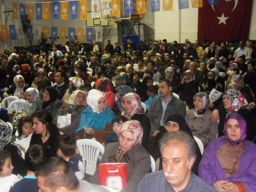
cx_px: 118
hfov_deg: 50.1
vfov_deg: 38.7
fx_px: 274
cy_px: 99
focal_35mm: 37
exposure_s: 1/45
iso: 400
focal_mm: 6
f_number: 2.8
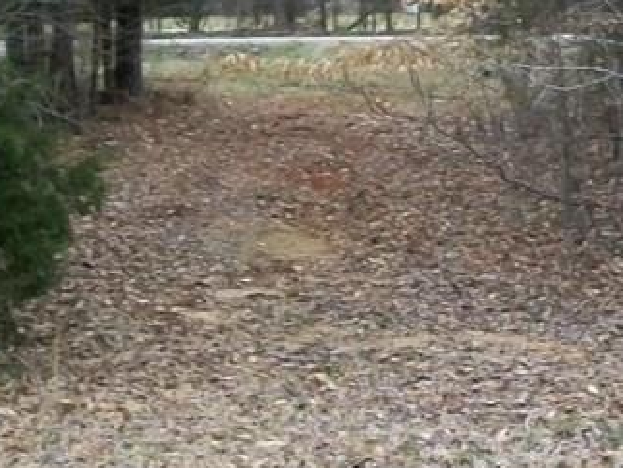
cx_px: 623
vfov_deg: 13.0
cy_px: 87
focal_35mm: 114
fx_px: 2054
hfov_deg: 16.9
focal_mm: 6
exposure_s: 1/60
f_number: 2.7
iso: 160
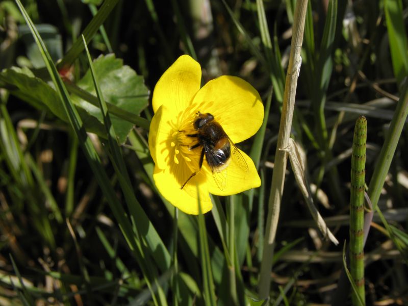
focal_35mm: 167
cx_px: 204
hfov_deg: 11.8
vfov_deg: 8.9
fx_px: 1968
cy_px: 153
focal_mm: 29.72
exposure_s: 1/320
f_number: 5.6
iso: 64
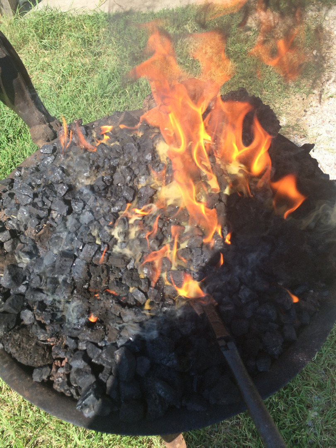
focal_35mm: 29
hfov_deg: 48.2
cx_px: 168
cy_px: 224
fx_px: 375
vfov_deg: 61.7
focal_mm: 4.15
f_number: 2.2
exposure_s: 1/820
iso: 32
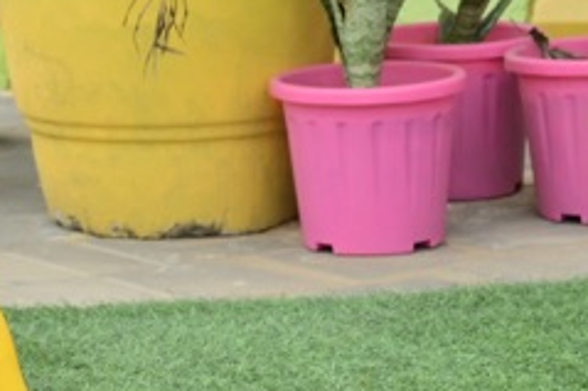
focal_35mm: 191
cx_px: -435
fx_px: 3117
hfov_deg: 10.2
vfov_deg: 7.2
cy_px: 89
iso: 100
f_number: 6.3
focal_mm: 38
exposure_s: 1/160
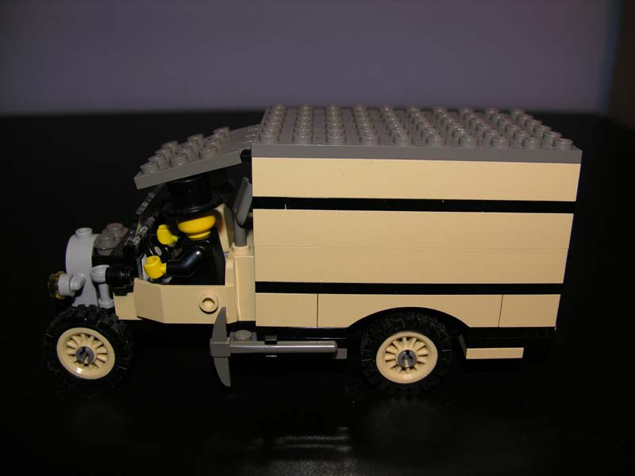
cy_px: 238
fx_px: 642
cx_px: 318
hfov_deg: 52.6
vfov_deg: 40.7
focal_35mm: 35
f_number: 2.8
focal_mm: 8.9
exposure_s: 1/60.1
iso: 50
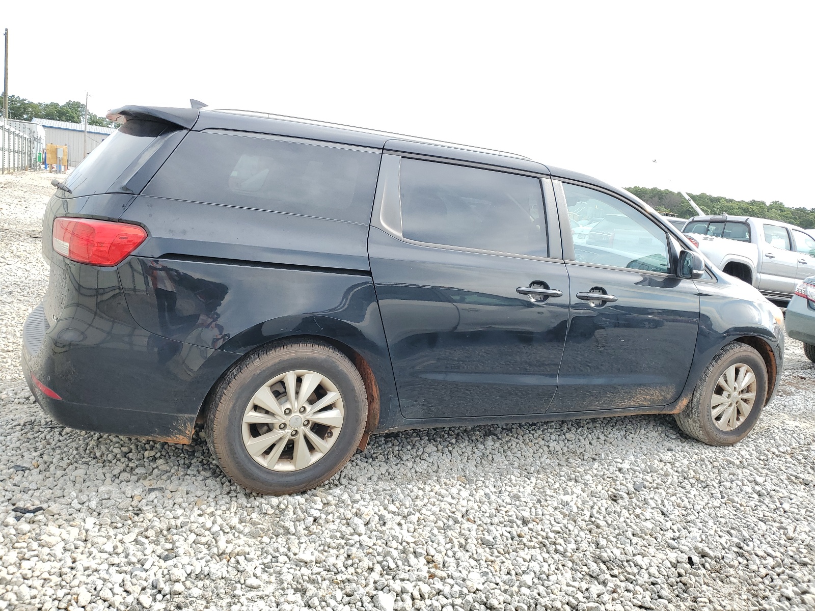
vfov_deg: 53.1
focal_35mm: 26
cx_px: 408
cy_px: 306
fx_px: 612
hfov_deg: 67.3
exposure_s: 1/588
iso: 50
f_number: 1.5
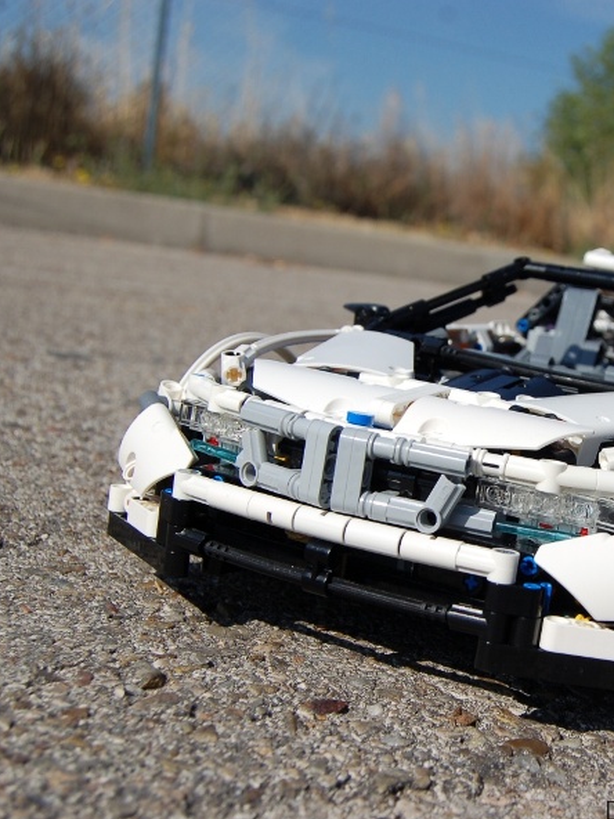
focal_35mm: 57
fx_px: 1348
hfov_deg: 24.8
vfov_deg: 33.8
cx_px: 574
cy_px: 412
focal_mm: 26
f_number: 5.6
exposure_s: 1/1250
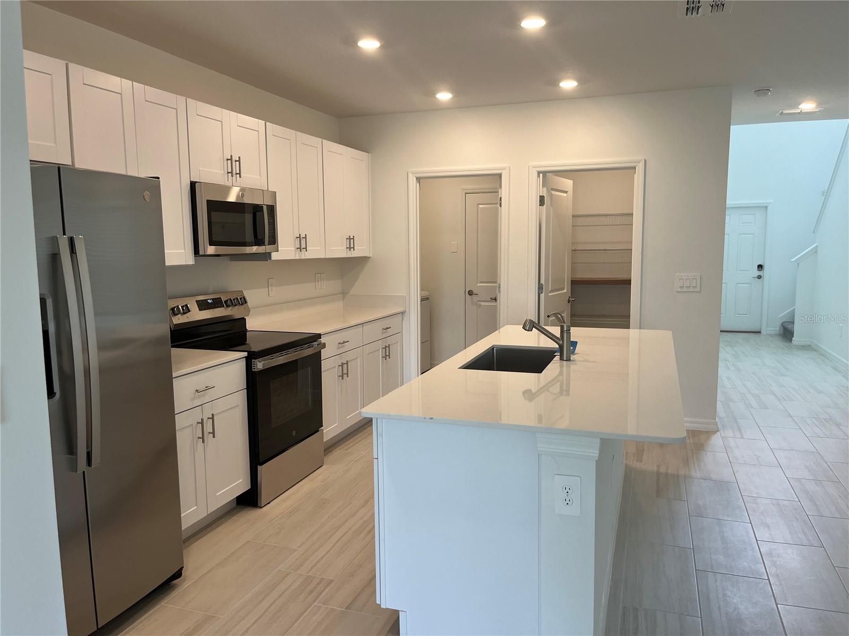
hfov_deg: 67.3
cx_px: 424
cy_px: 318
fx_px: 638
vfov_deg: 53.1
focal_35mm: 26
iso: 80
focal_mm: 5.1
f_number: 1.6
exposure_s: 1/120
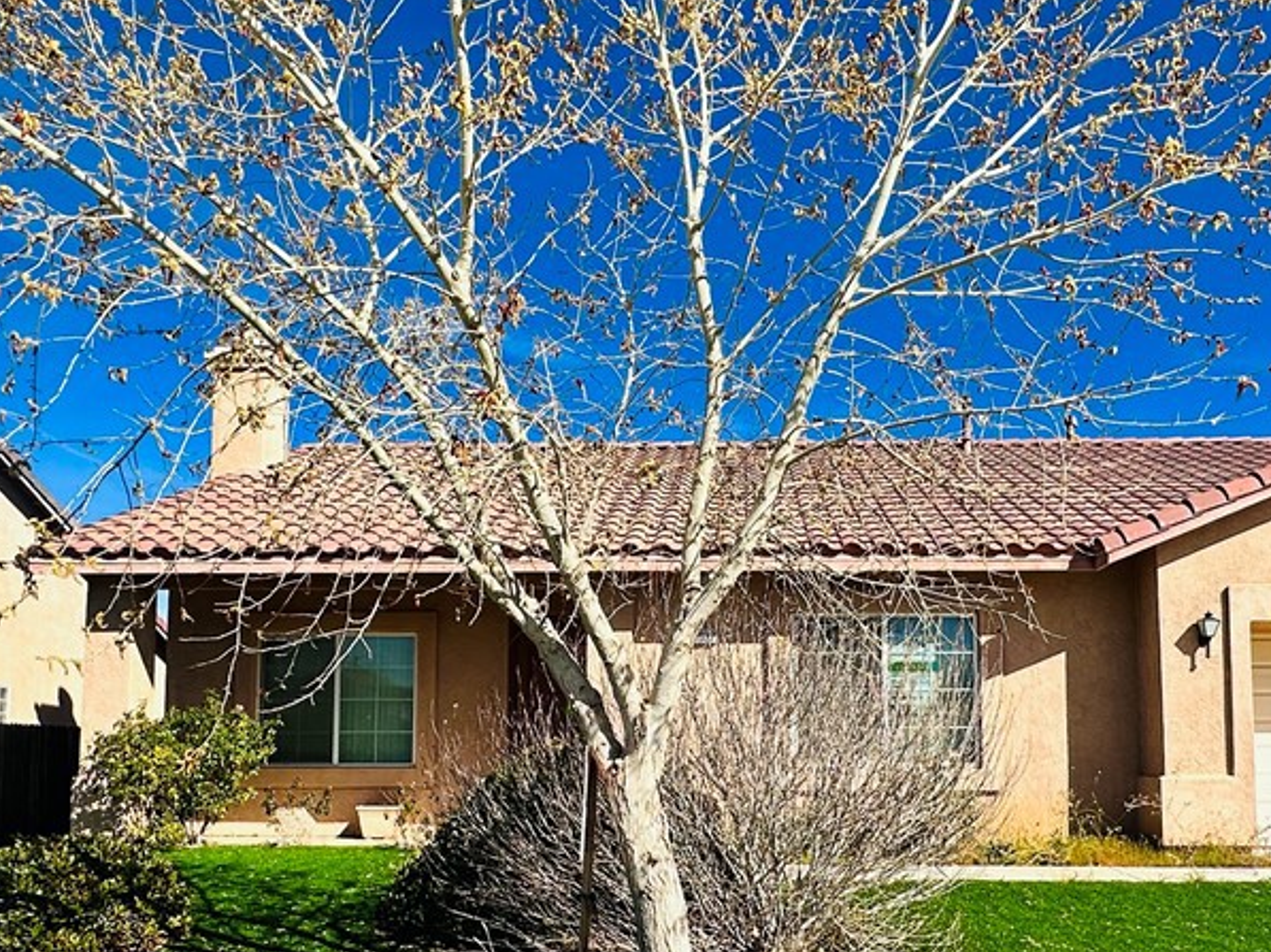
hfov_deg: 66.6
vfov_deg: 56.3
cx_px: 972
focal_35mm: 24
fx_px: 881
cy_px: 576
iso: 40
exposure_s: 1/2132
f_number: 2.2
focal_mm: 2.22
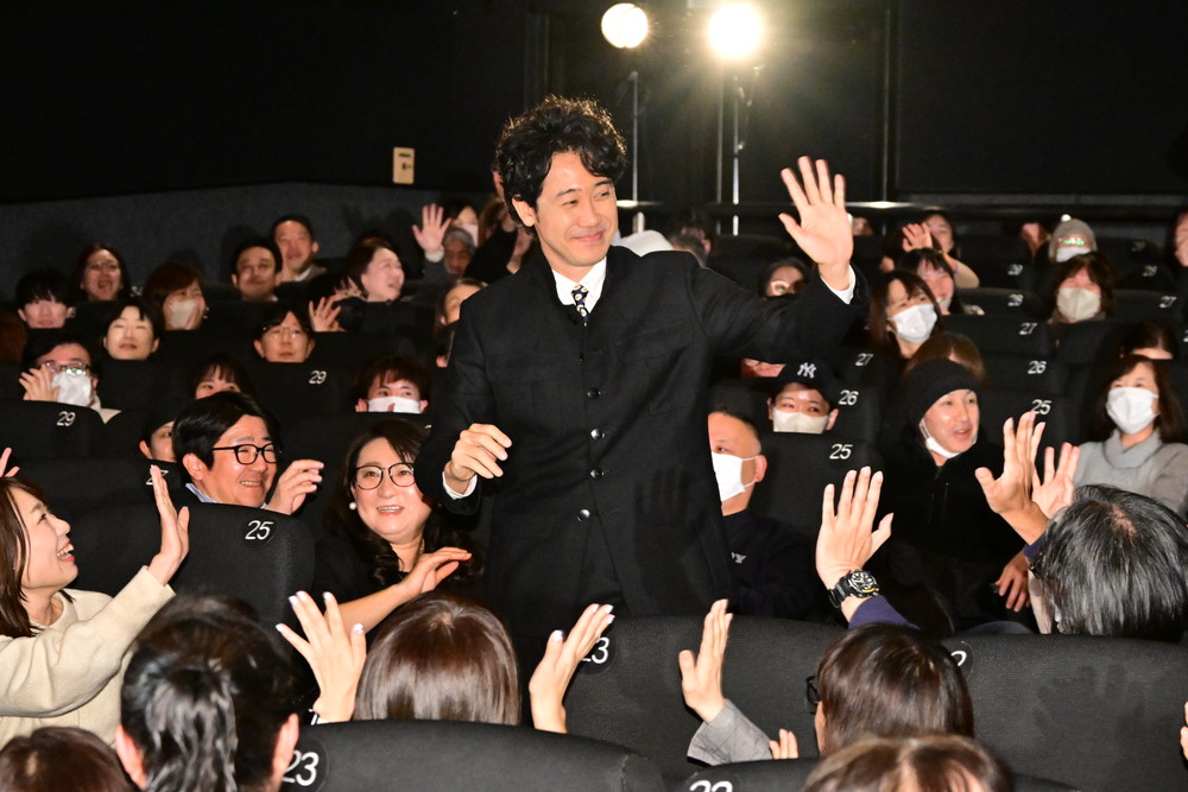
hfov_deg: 19.5
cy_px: 396
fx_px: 3465
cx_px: 594
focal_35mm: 105
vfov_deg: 13.0
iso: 6400
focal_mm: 70
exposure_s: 1/200
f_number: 6
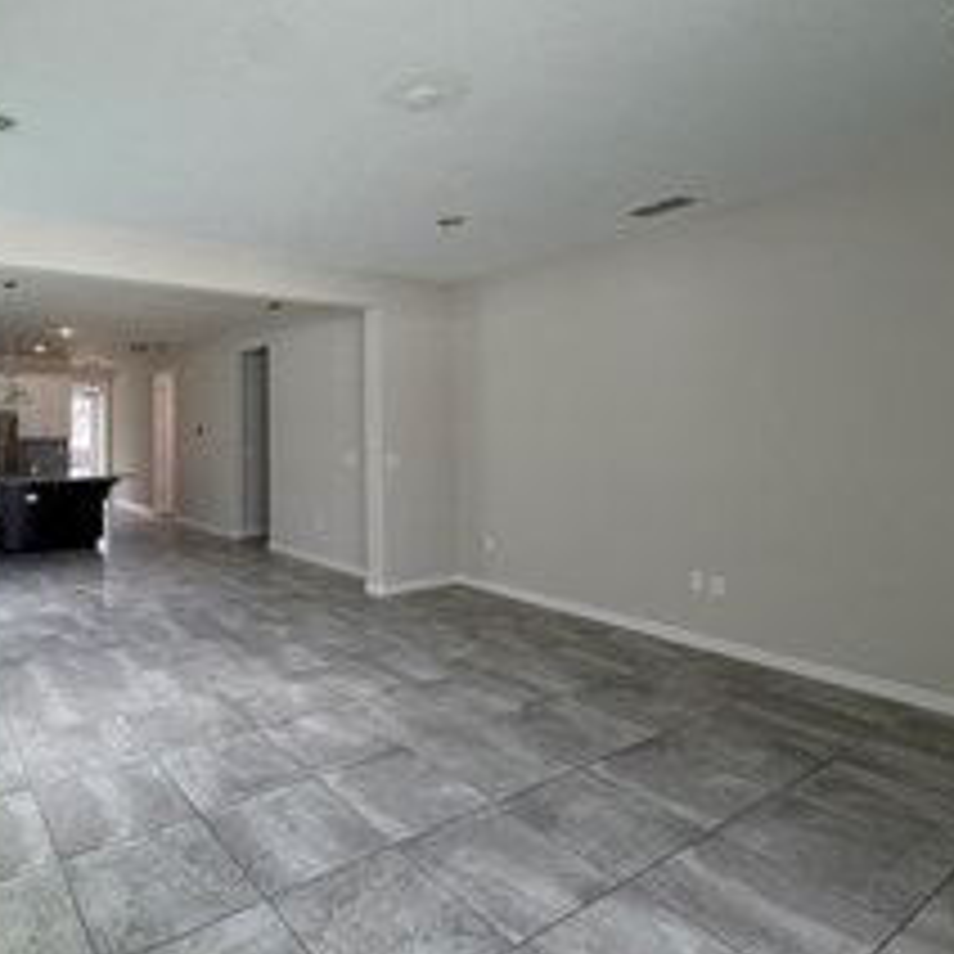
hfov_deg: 68.8
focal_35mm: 21
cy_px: 418
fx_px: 655
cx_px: 274
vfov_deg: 71.9
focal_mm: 2.22
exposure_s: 1/63
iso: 50
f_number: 2.2
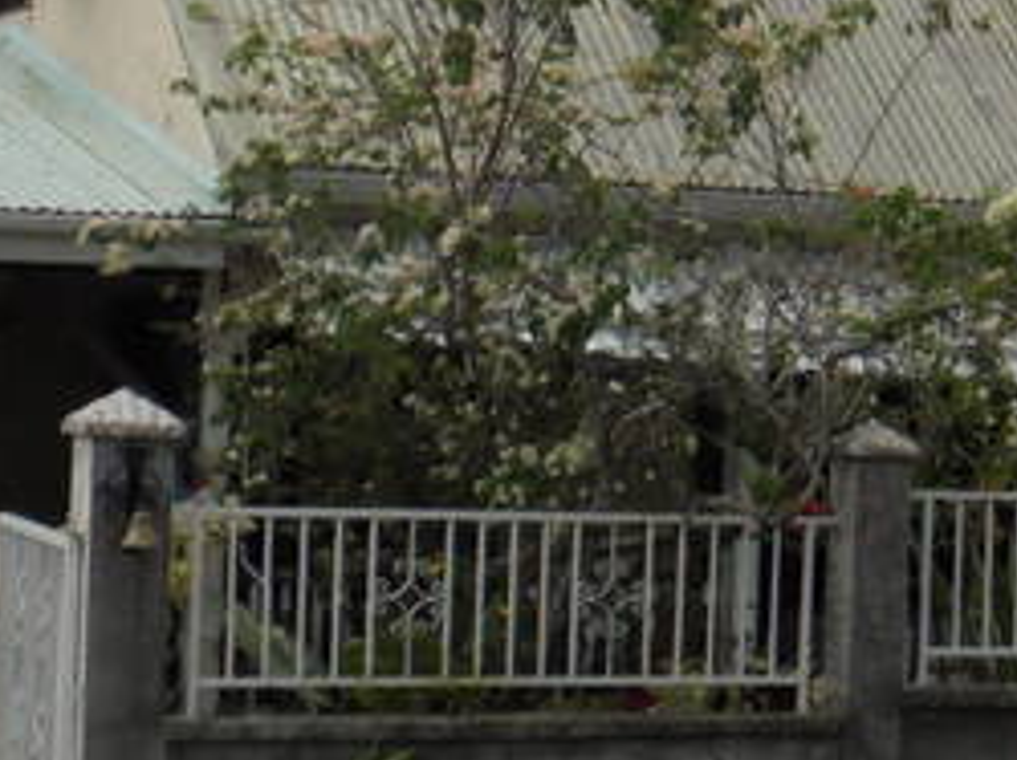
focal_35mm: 136
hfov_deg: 14.1
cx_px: 1176
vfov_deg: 10.9
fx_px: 3992
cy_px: 284
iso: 100
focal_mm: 7.8
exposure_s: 1/1000
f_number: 4.5
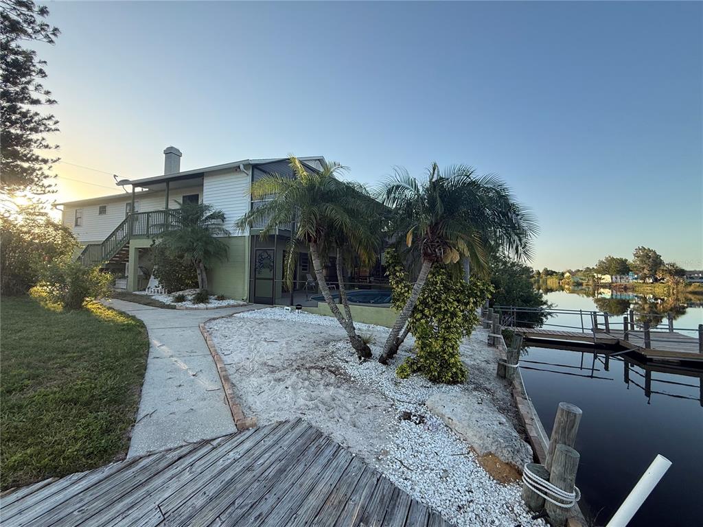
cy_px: 264
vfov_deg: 85.7
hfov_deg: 102.1
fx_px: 284
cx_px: 352
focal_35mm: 14
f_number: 2.2
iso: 64
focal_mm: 2.22
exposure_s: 1/445
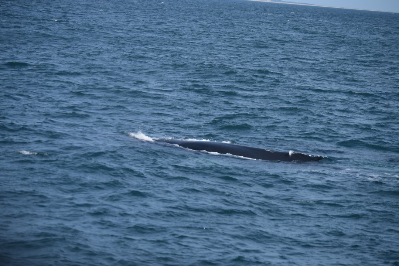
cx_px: 200
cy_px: 133
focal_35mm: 180
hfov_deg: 11.4
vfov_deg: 7.6
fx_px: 1995
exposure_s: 1/1600
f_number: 5.6
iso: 200
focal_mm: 120
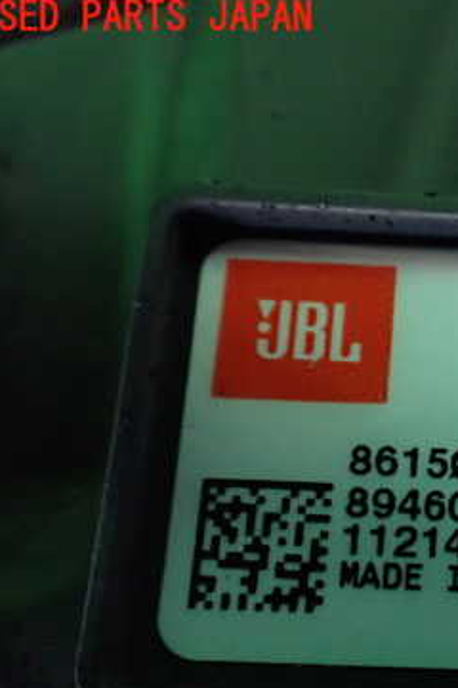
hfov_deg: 23.9
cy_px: 424
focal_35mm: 52
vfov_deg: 38.0
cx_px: 538
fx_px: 992
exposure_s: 1/30
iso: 1000
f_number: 2.3
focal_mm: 5.4
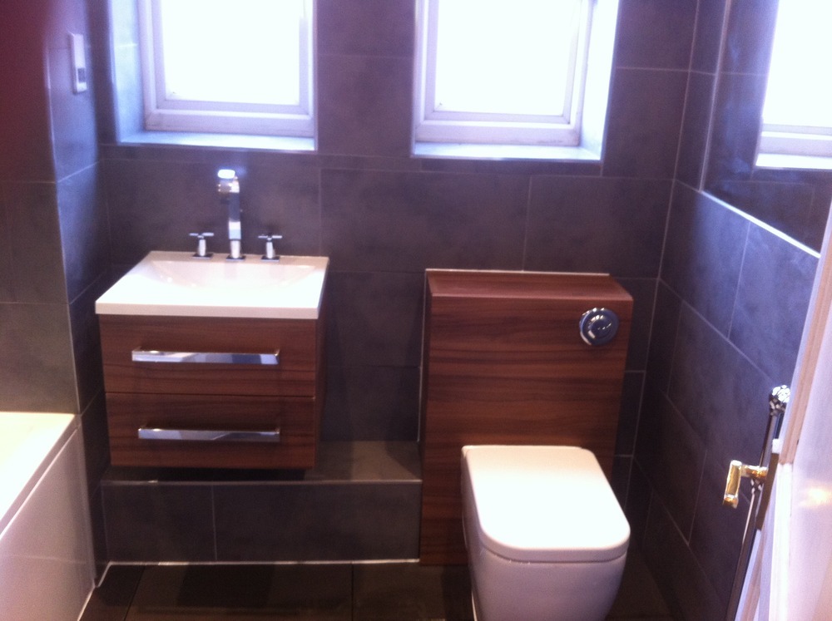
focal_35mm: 35
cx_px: 416
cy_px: 310
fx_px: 840
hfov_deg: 52.7
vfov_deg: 40.6
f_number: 2.8
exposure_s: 1/17
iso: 125
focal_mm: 3.85
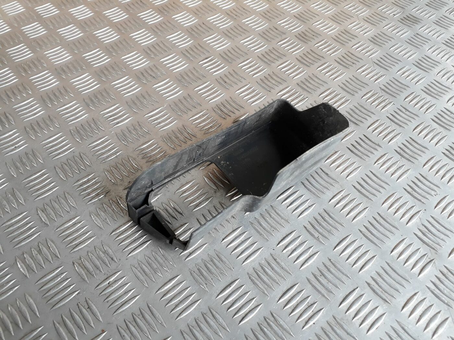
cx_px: 227
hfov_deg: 65.3
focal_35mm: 27
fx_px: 354
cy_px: 170
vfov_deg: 51.4
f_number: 1.9
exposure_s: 1/33
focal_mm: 3.6
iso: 64
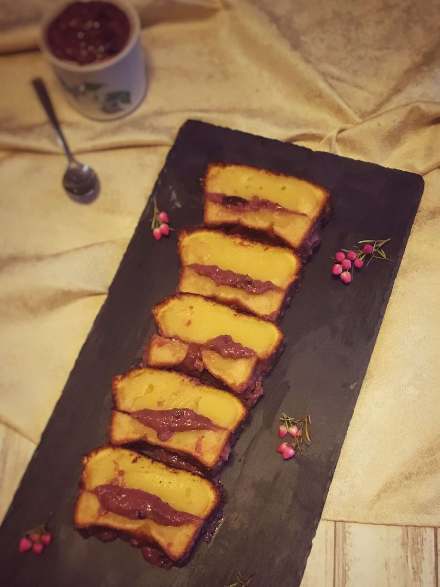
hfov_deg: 32.8
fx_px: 746
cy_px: 363
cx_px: 251
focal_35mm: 44
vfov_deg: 42.7
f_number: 2.4
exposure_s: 1/20
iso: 200
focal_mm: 3.3
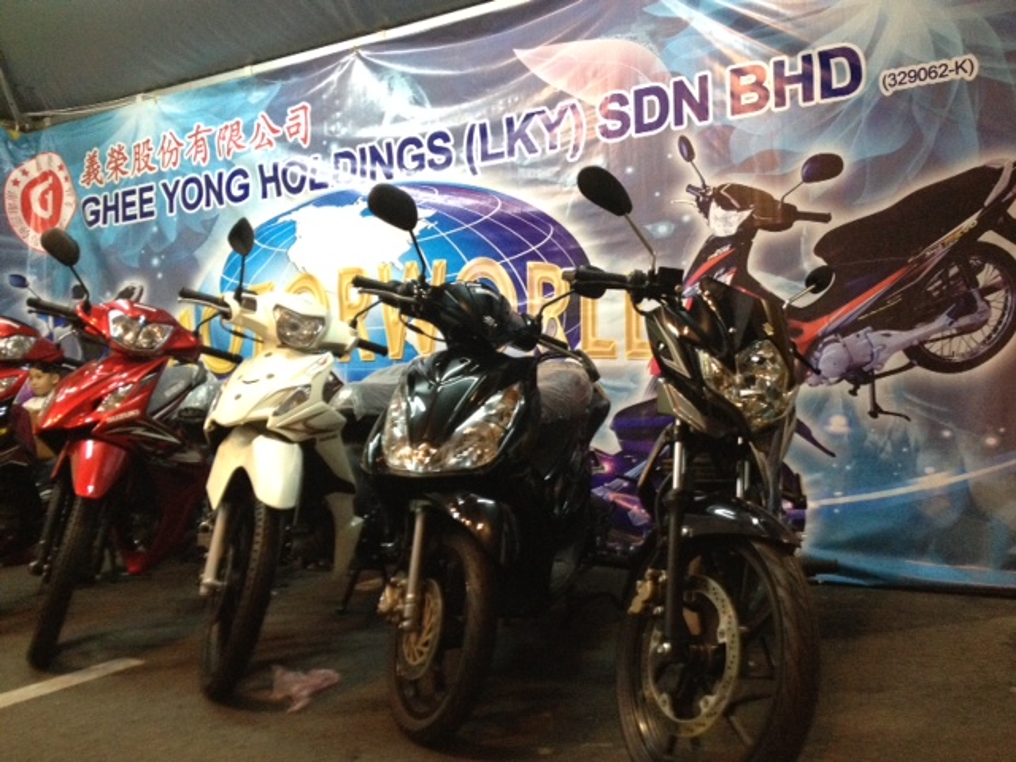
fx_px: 1027
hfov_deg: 52.6
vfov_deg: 40.7
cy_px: 381
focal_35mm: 35
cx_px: 508
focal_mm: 4.28
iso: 400
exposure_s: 1/15
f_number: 2.4
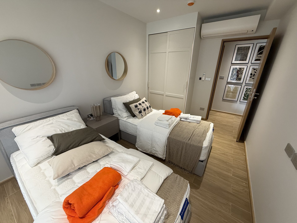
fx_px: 120
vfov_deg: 85.7
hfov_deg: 102.1
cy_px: 112
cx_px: 148
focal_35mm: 14
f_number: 2.2
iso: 200
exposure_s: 1/100
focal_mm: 2.22
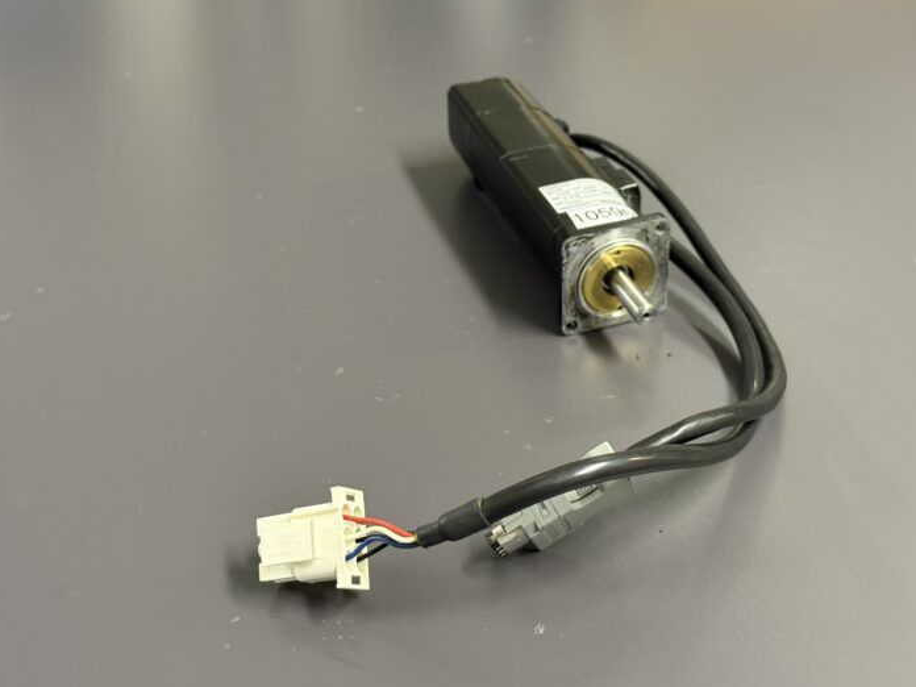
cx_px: 480
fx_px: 1402
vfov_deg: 27.5
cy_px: 367
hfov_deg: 36.2
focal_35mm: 53
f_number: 1.78
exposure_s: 1/33
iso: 320
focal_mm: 6.76
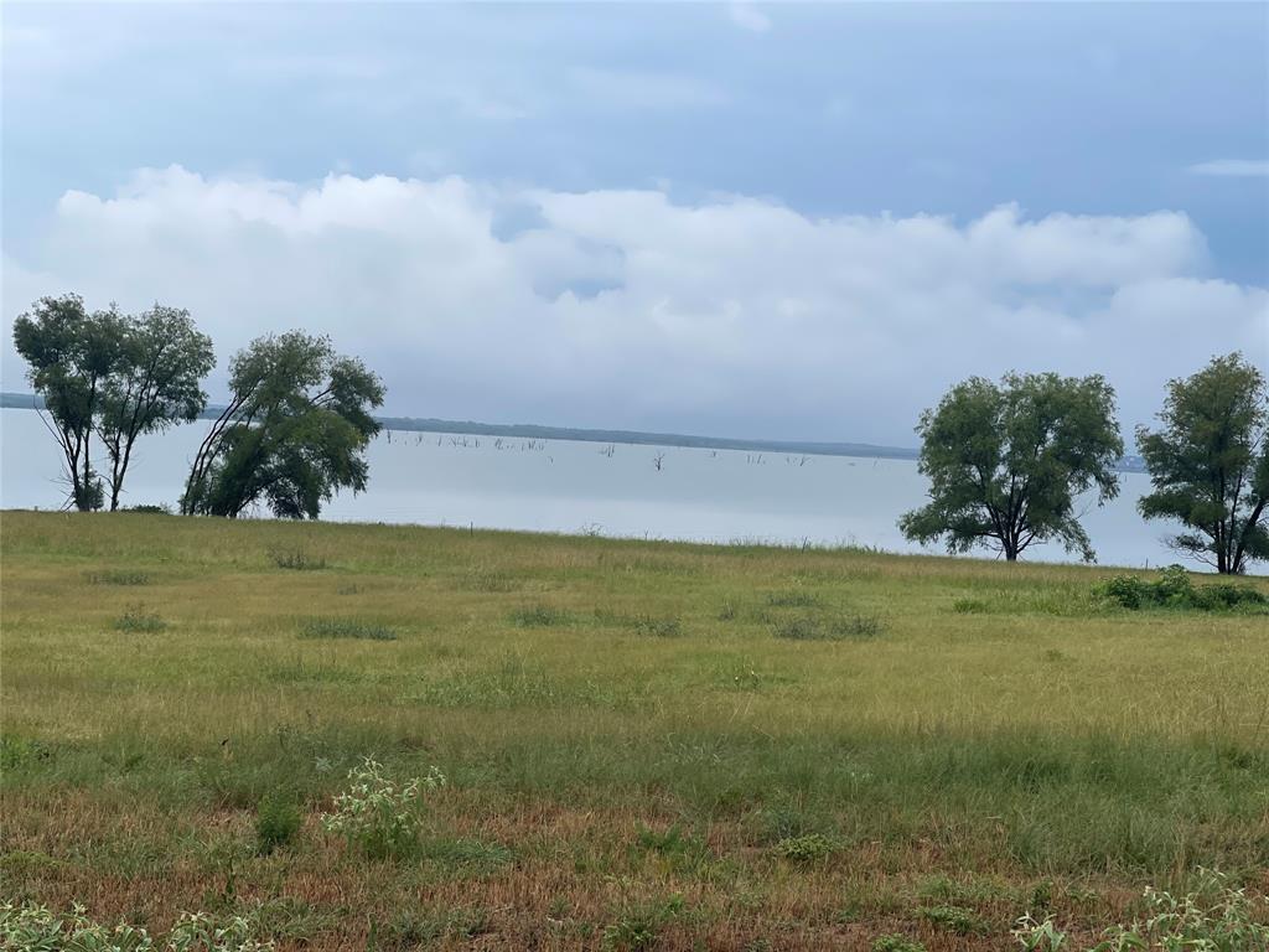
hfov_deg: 30.3
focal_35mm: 64
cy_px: 476
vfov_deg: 22.9
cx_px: 634
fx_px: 2346
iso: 25
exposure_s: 1/298
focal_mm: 7.5
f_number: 2.2
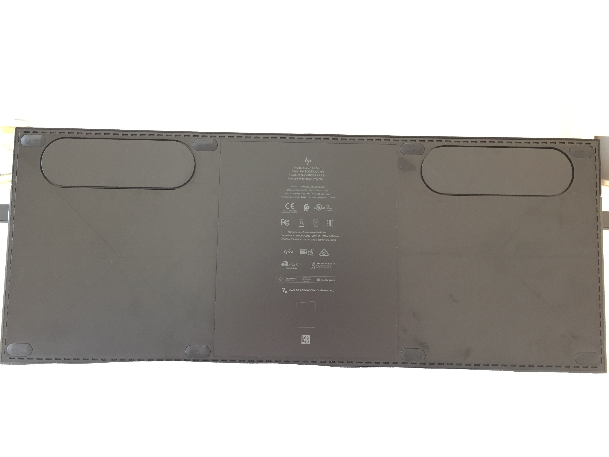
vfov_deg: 48.2
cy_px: 228
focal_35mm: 29
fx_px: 510
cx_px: 304
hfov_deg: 61.7
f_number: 2.2
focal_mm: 4.15
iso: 160
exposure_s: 1/33
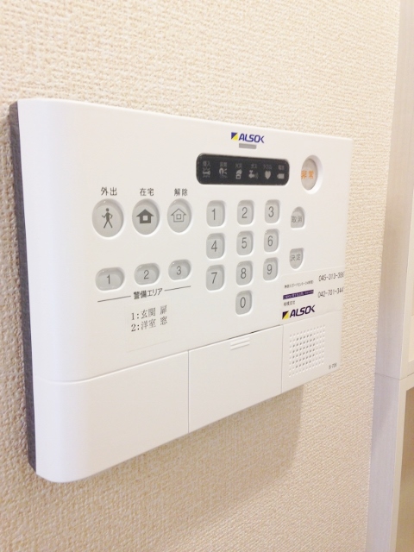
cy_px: 276
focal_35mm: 33
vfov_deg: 55.4
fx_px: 526
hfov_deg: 42.9
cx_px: 207
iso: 50
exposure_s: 1/20
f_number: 2.4
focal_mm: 4.12
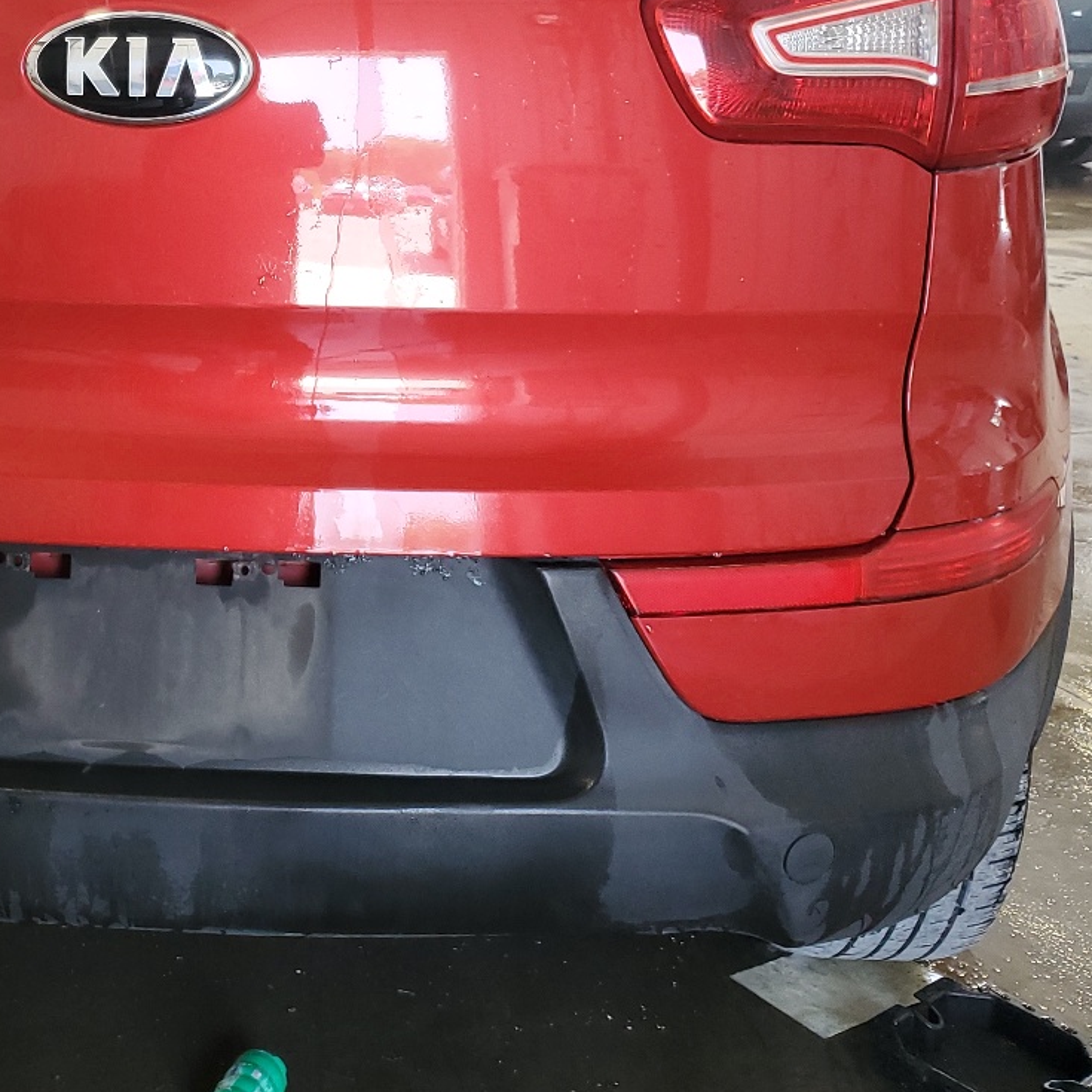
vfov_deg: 33.6
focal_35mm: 50
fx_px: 1785
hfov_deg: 32.7
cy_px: 321
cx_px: 156
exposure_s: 1/120
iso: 80
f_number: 1.5
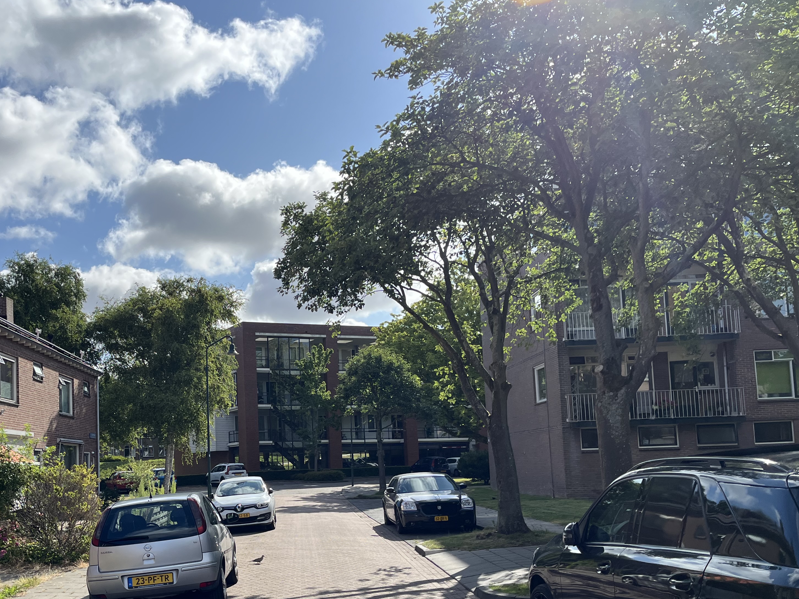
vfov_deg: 39.2
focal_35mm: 36
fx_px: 831
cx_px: 246
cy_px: 400
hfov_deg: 50.1
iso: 50
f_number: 1.6
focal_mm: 5.1
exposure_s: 1/3745
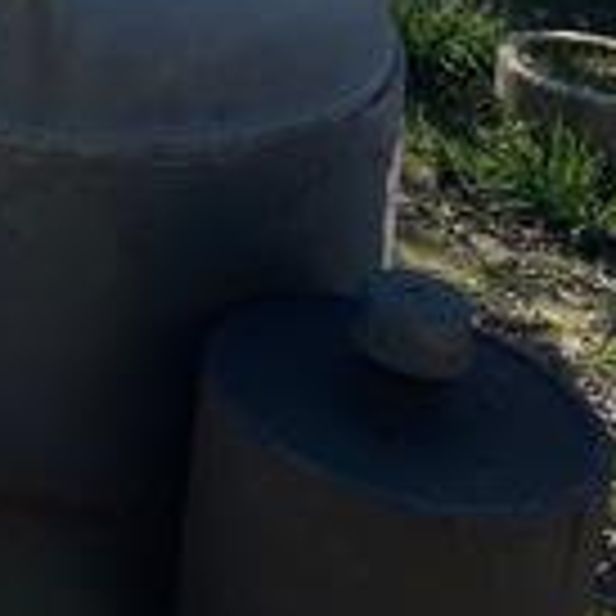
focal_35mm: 107
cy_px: -490
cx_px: -459
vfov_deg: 14.4
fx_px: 2154
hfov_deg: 14.5
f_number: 1.6
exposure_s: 1/2597
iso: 32
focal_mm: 5.1
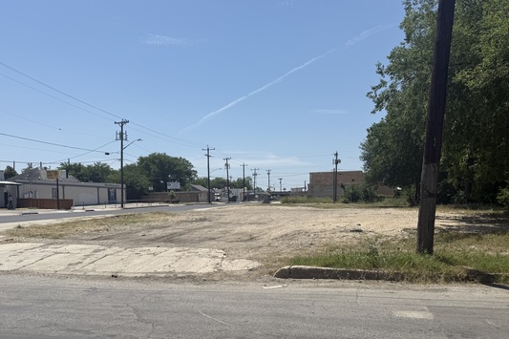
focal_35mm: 30
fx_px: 424
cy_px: 220
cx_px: 267
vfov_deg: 43.1
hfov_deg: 61.9
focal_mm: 6.76
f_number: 1.78
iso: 80
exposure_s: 1/7353
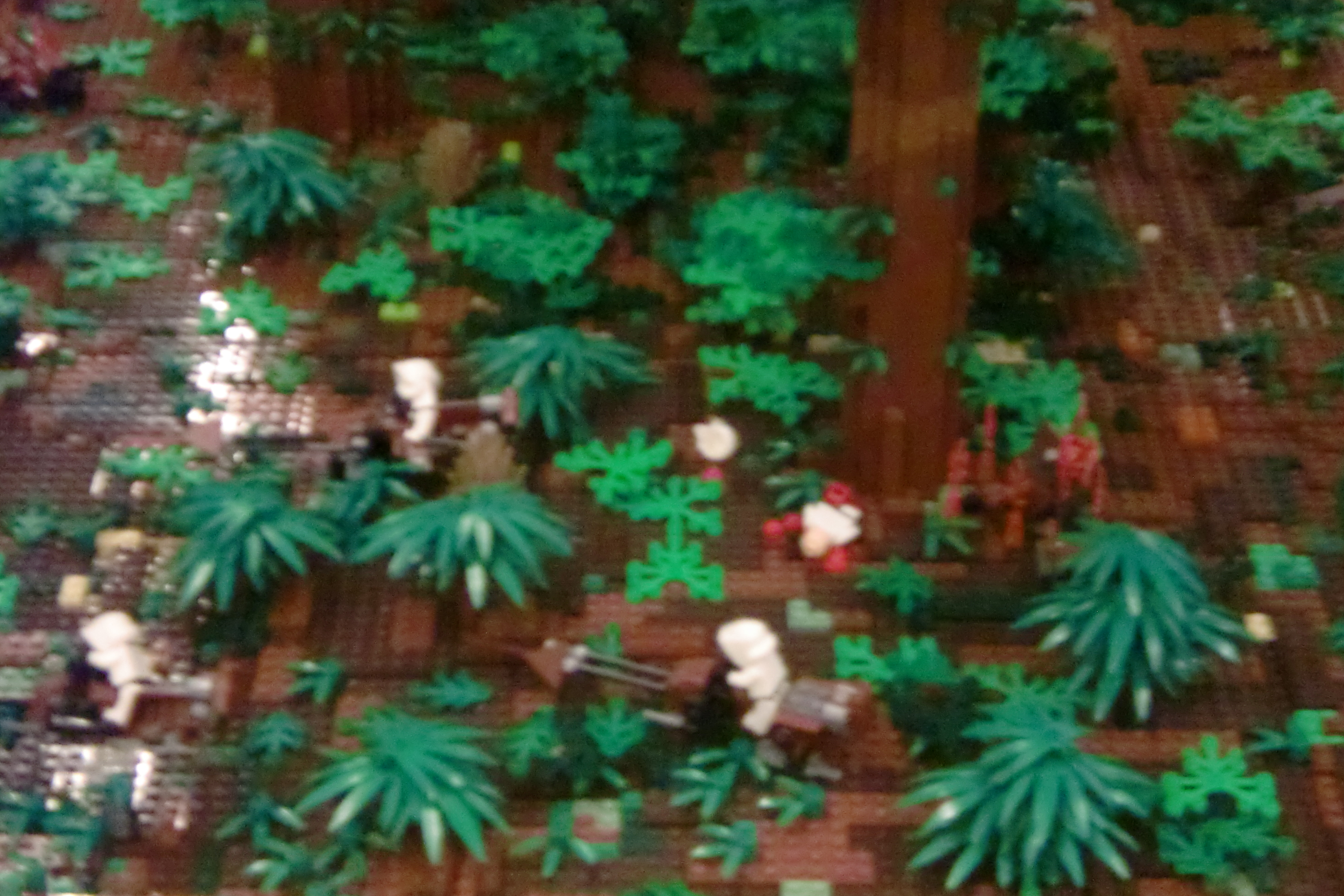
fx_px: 3173
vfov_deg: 16.1
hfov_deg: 23.9
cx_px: 676
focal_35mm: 85
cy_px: 420
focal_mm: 14.49
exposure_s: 1/15
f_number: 5
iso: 1600
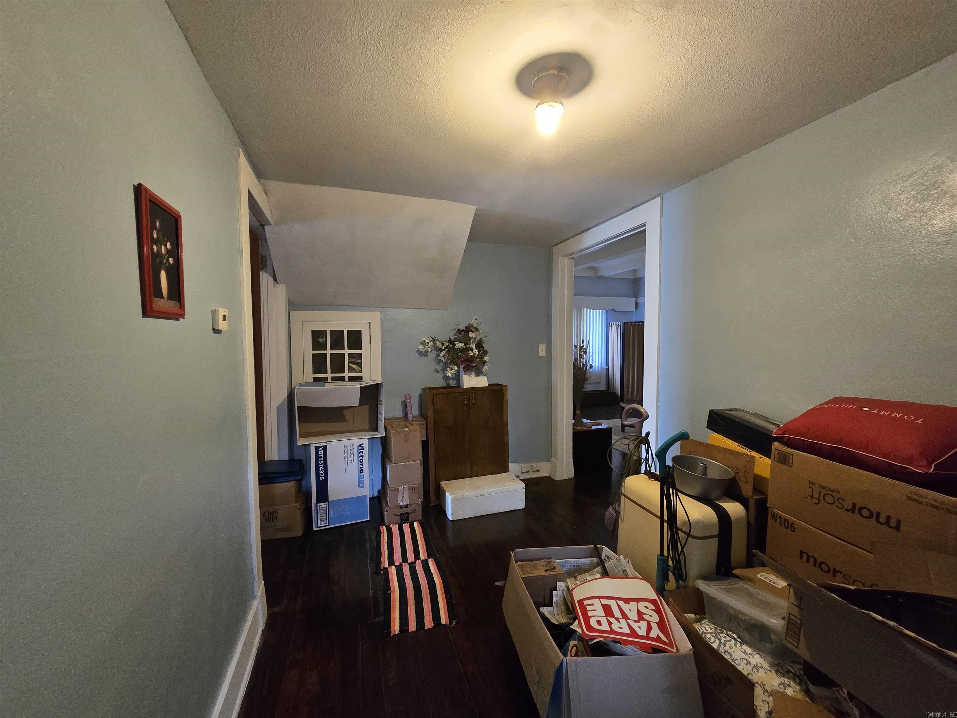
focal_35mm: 13
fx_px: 359
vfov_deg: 89.9
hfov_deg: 106.2
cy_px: 359
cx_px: 478
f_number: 2.2
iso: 1000
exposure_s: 1/60
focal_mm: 2.2
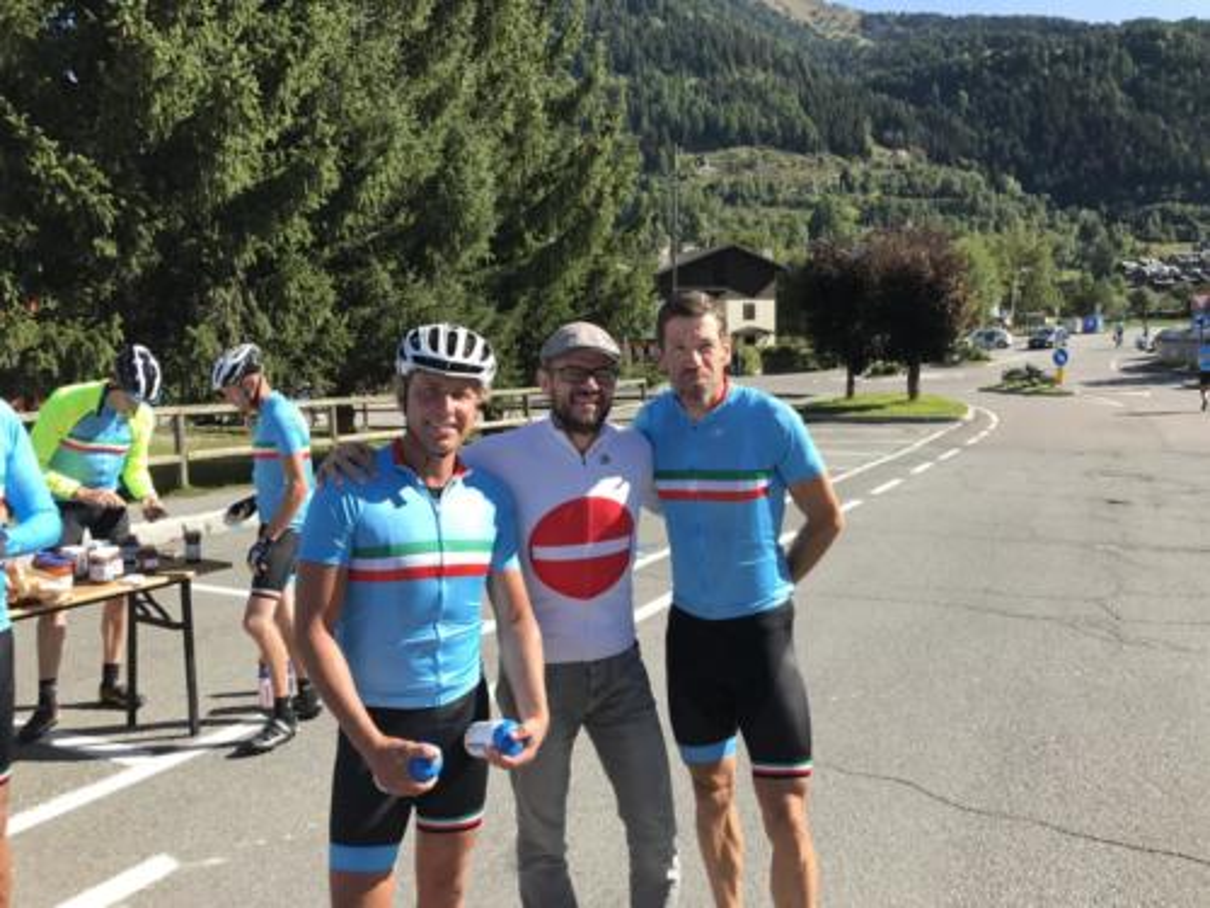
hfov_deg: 63.4
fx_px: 979
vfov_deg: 49.7
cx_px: 605
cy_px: 454
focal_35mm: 28
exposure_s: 1/1244
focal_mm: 3.99
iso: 20
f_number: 1.8
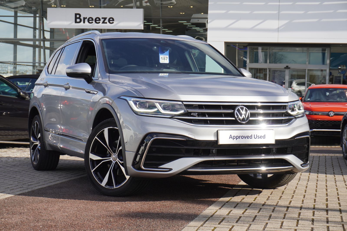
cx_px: 174
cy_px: 116
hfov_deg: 28.7
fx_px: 679
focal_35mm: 70
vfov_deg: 19.3
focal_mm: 47
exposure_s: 1/125
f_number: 6.7
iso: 100
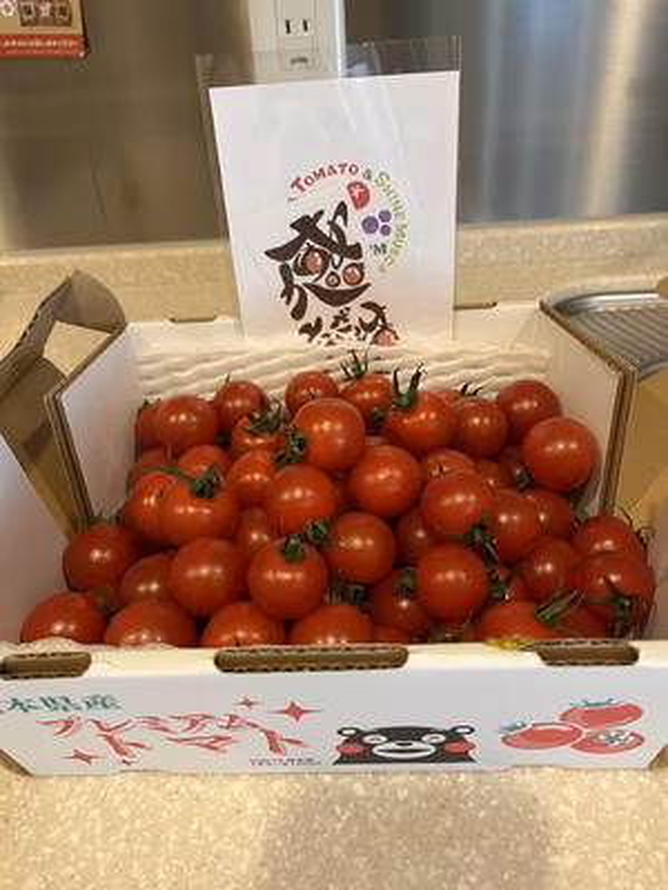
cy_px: 445
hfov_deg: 53.1
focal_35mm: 26
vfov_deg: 67.3
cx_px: 334
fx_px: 669
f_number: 1.6
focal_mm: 5.1
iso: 160
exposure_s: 1/50
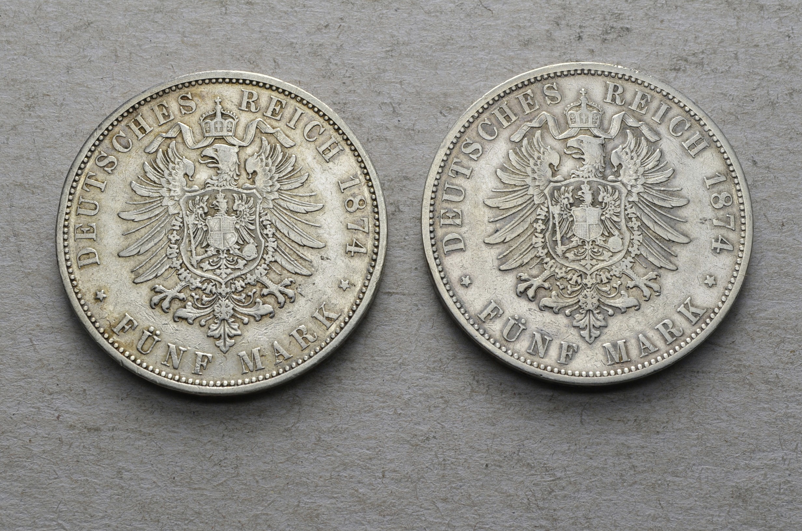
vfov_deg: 18.8
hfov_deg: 28.1
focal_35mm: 72
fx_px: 1601
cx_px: 401
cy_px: 266
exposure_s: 1/250
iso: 400
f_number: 14
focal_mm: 48
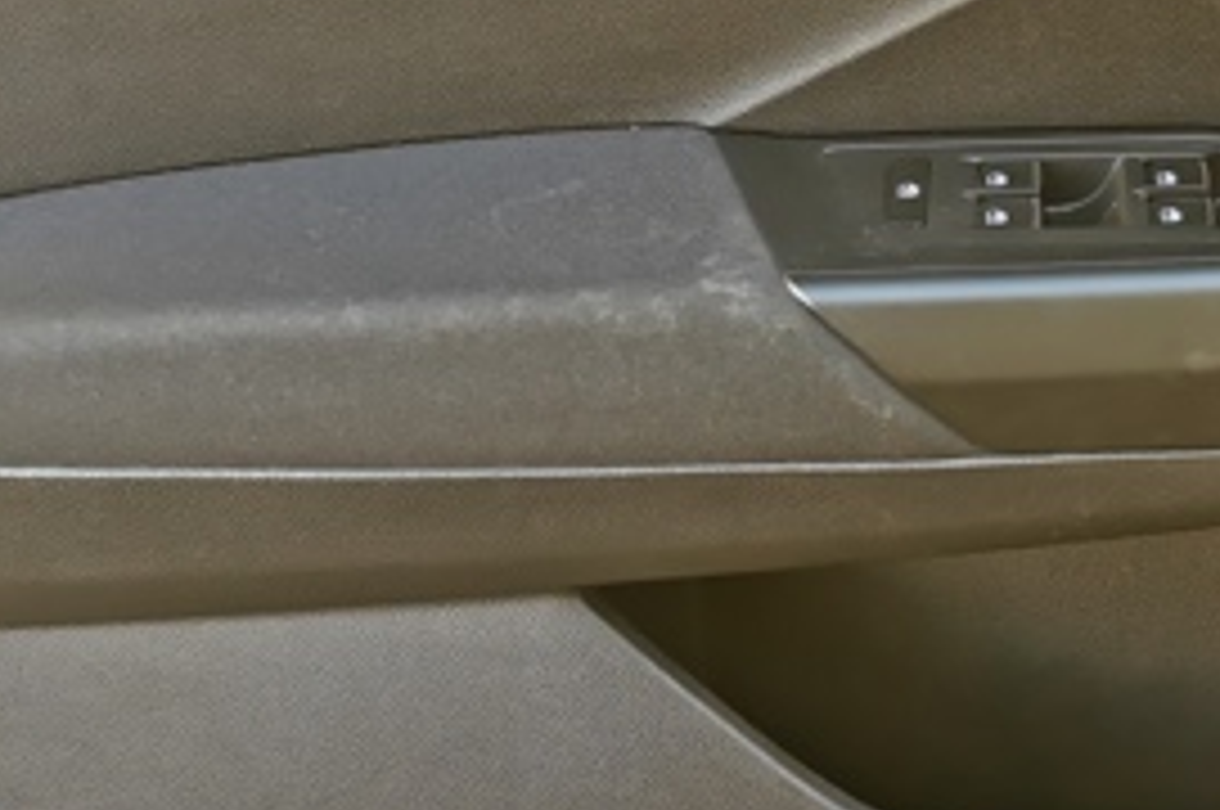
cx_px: 1184
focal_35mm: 83
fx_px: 2809
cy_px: 207
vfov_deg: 16.3
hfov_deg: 23.6
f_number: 1.8
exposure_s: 1/99.9
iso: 50
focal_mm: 5.58
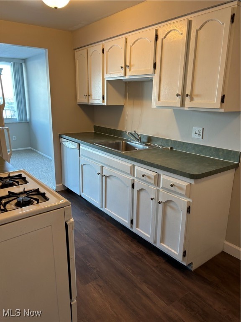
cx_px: 120
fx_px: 241
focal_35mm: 26
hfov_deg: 53.1
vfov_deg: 67.3
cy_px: 161
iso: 125
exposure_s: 1/60
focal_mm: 5.96
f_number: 1.6
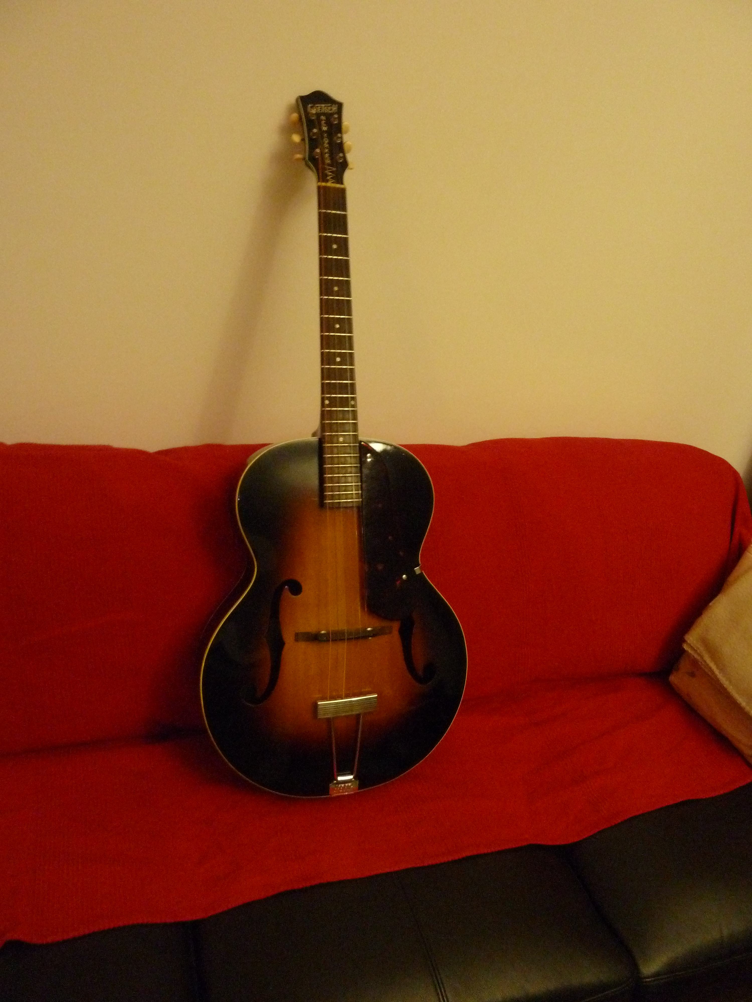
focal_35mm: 25
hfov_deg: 54.9
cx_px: 376
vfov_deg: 69.4
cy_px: 501
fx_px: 724
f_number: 3.3
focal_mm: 4.1
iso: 640
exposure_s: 1/6
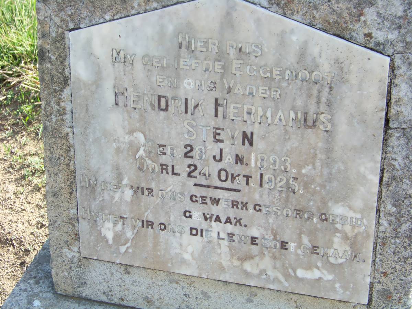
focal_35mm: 70
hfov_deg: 27.8
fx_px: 833
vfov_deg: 21.0
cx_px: 206
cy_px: 154
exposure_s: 1/250
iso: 64
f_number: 3.2
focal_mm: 11.7
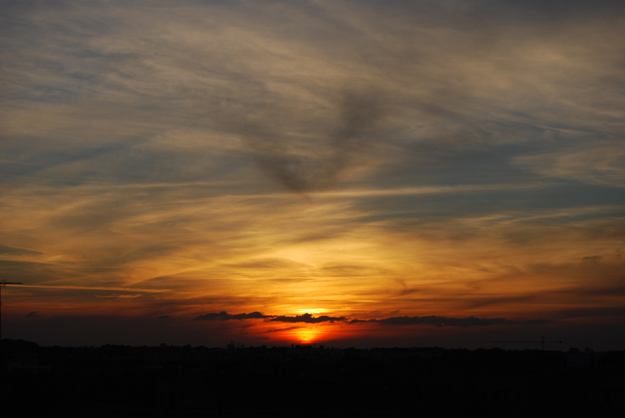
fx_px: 1434
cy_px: 209
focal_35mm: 82
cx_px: 312
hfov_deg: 24.6
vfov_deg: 16.6
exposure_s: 1/320
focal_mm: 55
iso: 100
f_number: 8
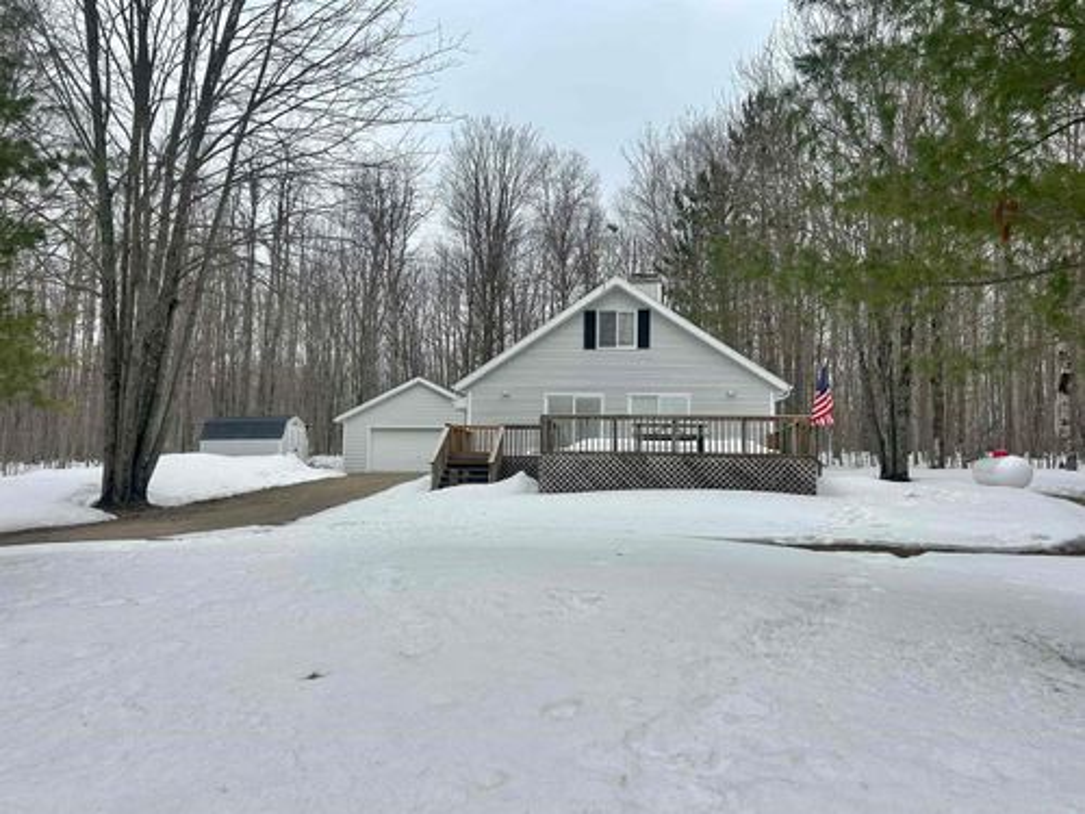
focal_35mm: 26
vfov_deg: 53.1
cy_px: 407
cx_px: 542
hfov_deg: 67.3
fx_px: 815
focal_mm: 5.7
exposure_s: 1/5587
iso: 50
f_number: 1.5
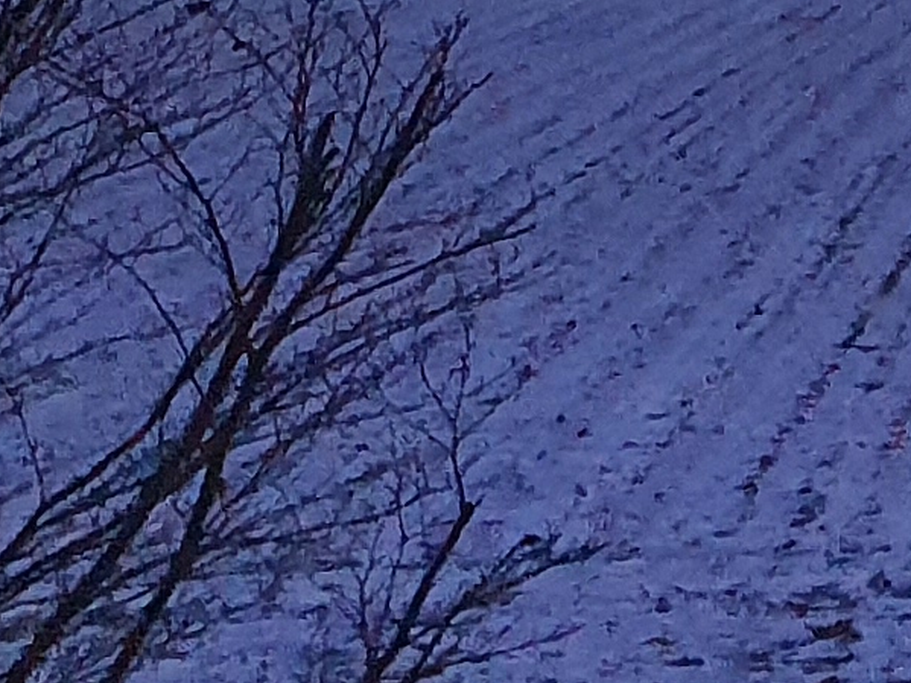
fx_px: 4605
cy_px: -890
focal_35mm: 175
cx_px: 2940
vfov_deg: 7.9
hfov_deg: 8.8
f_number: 2.4
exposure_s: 1/50
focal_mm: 4.32
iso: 250
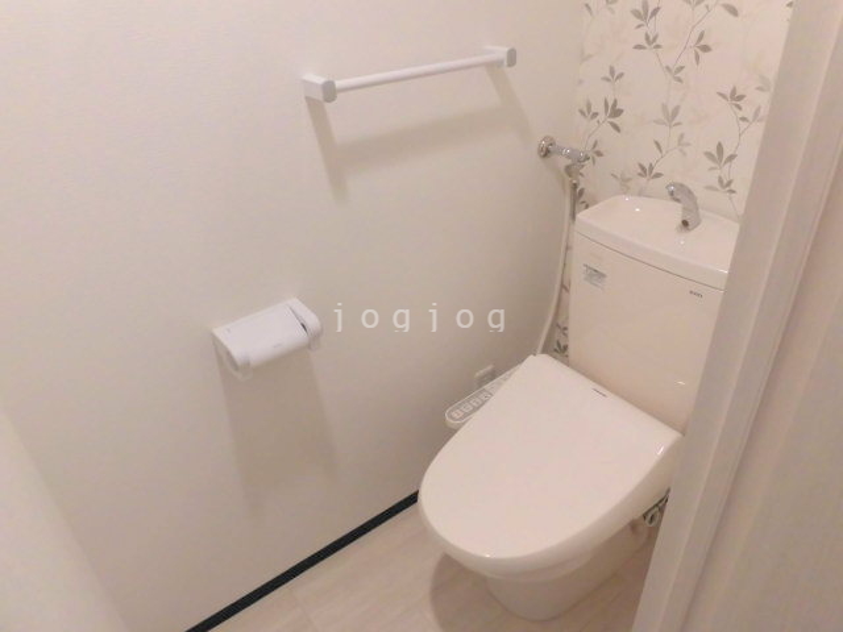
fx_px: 584
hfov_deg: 71.6
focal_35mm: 24
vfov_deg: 56.8
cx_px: 422
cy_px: 316
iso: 320
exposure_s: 1/40
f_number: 3.1
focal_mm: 4.3
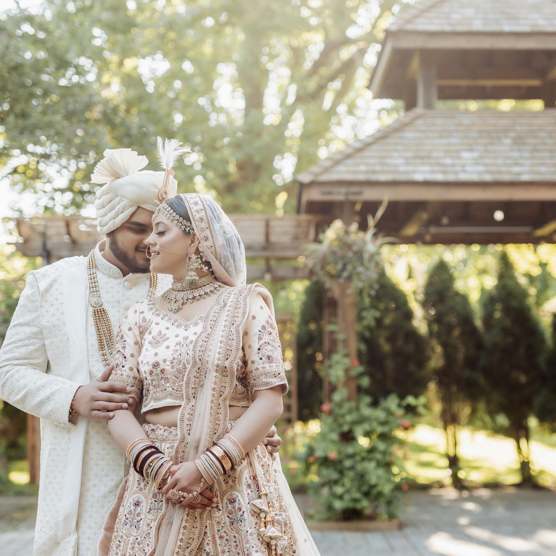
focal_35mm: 64
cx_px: 307
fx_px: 1163
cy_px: 279
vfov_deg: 26.9
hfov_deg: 26.9
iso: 160
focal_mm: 50
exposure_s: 1/320
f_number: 2
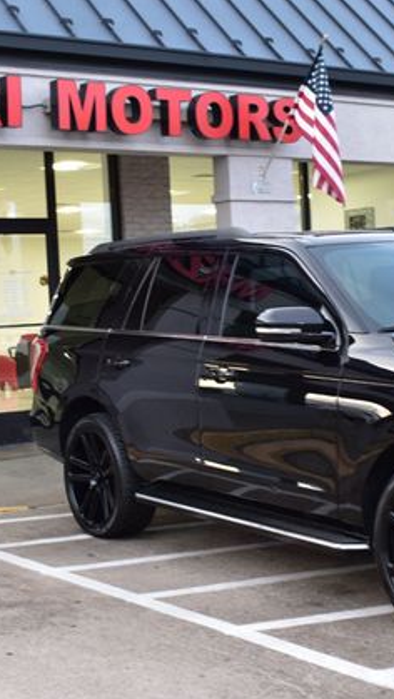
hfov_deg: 18.6
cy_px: 352
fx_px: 1202
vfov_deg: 32.4
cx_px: 204
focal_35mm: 65
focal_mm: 27
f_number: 7.1
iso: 400
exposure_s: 1/25
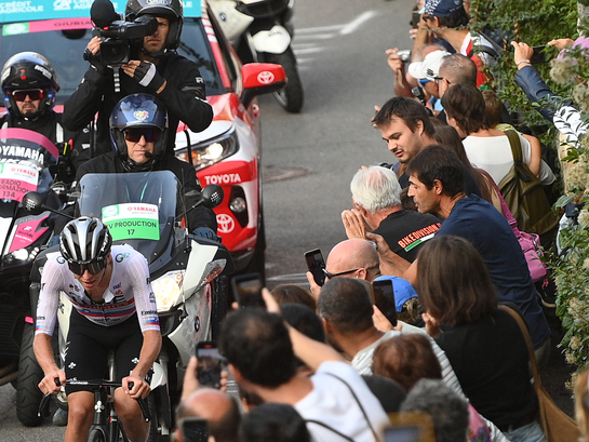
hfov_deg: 5.0
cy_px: 414
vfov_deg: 3.8
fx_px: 6723
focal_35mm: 395
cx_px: 106
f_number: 4
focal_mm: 160
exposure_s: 1/2000
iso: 640
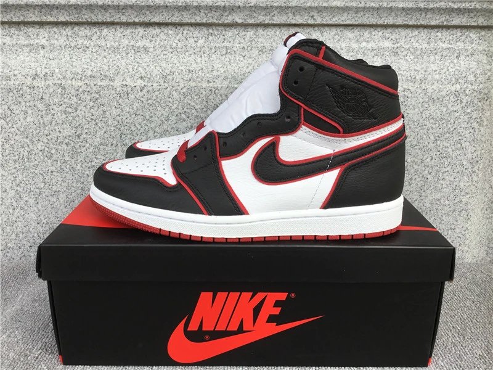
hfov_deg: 58.4
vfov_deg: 45.4
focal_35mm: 31
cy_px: 185
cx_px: 246
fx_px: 442
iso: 25
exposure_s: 1/298
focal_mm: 3.3
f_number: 2.4
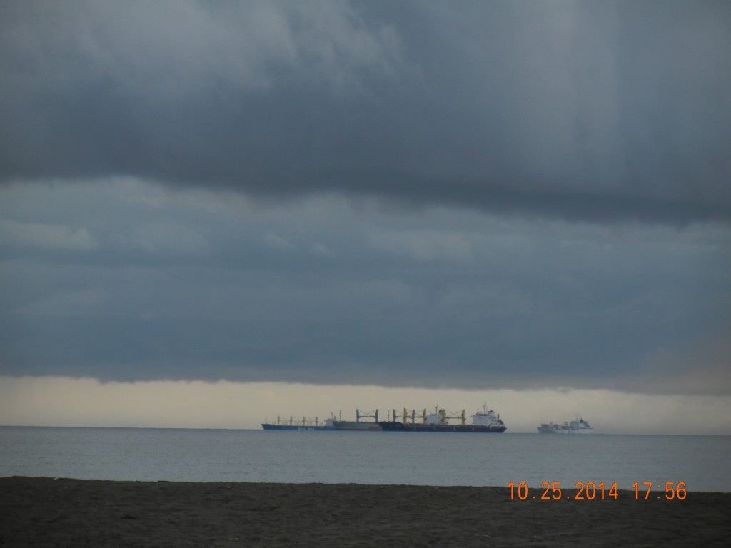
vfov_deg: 6.5
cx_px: 366
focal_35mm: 229
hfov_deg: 8.6
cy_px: 274
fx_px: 4836
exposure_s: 1/134
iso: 160
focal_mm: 41.2
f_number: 4.8
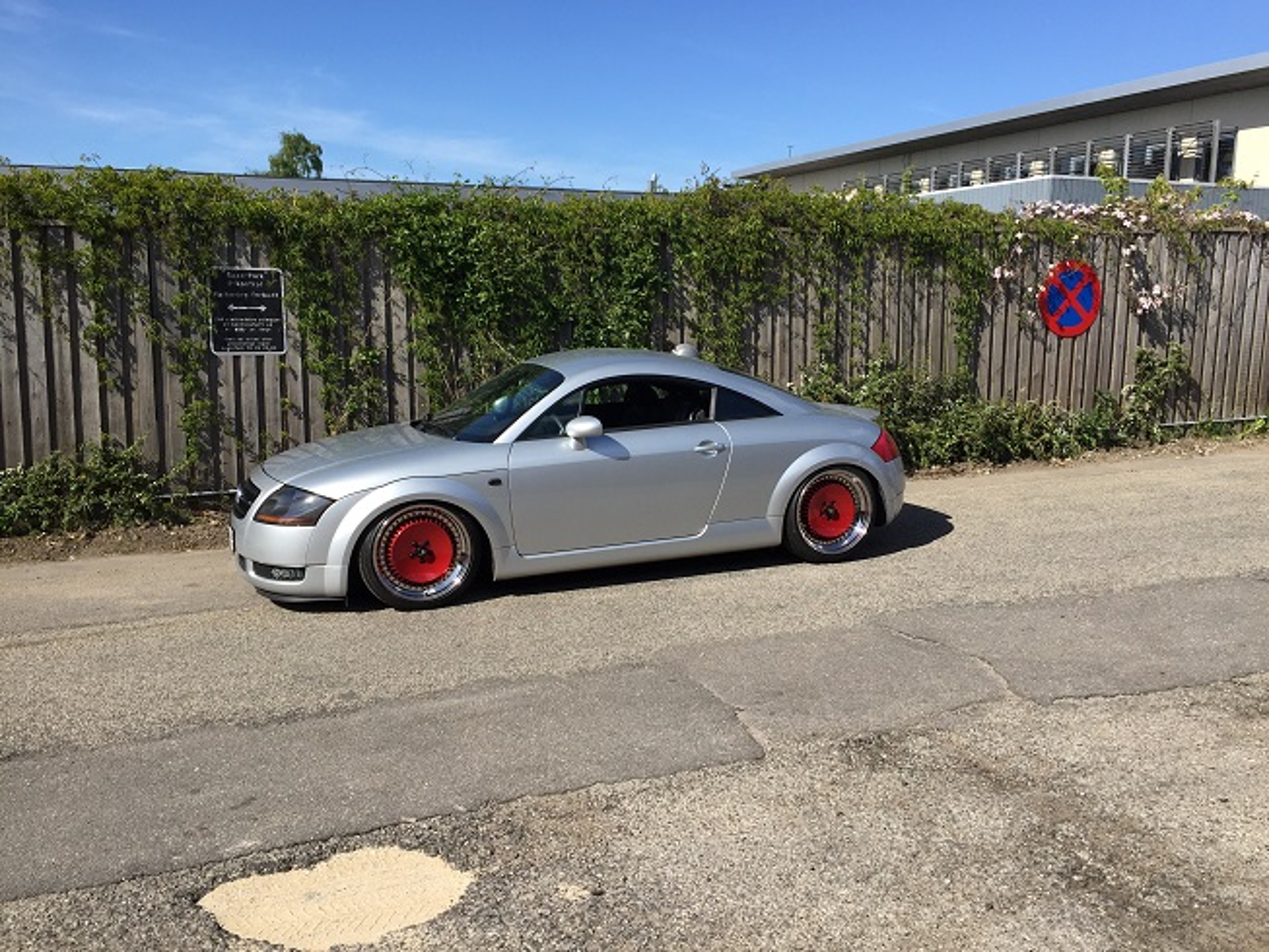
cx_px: 634
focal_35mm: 29
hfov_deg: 61.7
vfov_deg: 48.2
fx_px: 1063
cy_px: 476
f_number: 2.2
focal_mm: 4.15
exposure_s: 1/1647
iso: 32
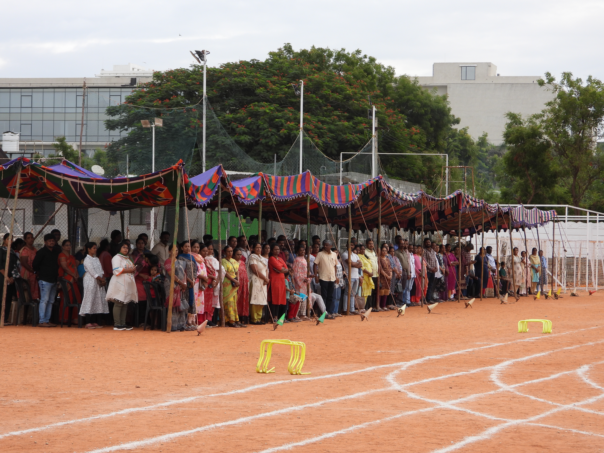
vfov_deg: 11.9
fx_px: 2181
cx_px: 302
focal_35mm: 125
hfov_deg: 15.8
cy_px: 226
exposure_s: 1/400
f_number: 4
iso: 100
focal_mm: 22.5
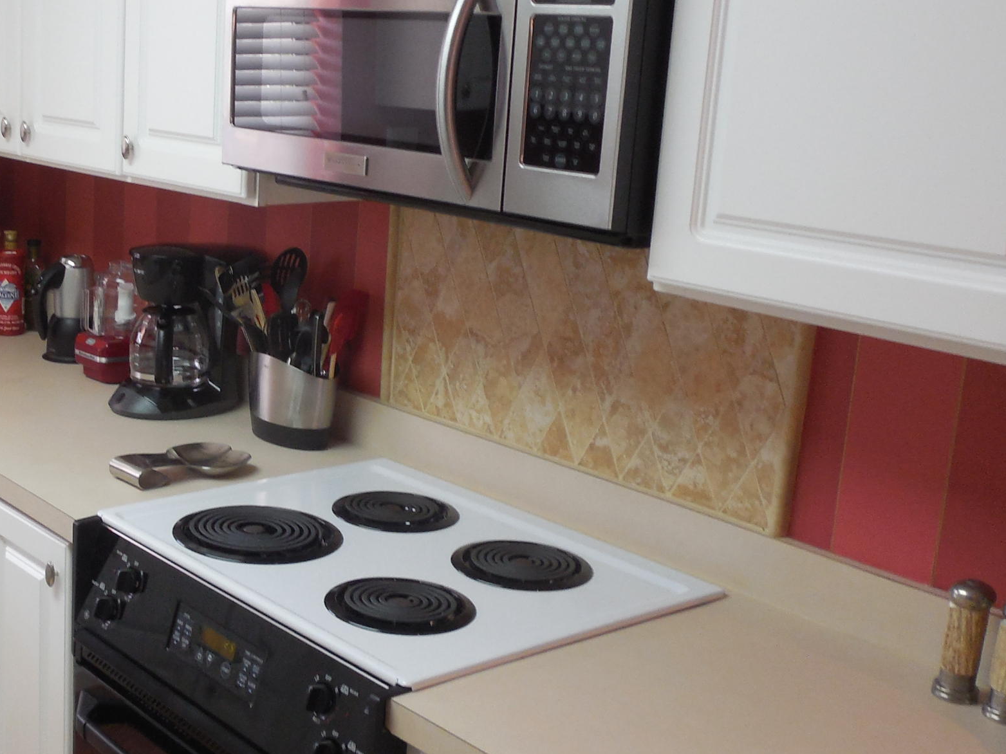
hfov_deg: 38.3
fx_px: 1395
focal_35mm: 48
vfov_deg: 30.3
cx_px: 216
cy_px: 384
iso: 220
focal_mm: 4.5
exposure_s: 1/30
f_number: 3.3
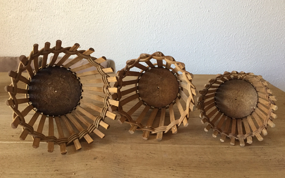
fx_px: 241
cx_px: 141
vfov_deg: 40.6
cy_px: 91
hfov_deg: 61.2
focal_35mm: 31
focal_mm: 4.15
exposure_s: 1/33
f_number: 2.2
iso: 320
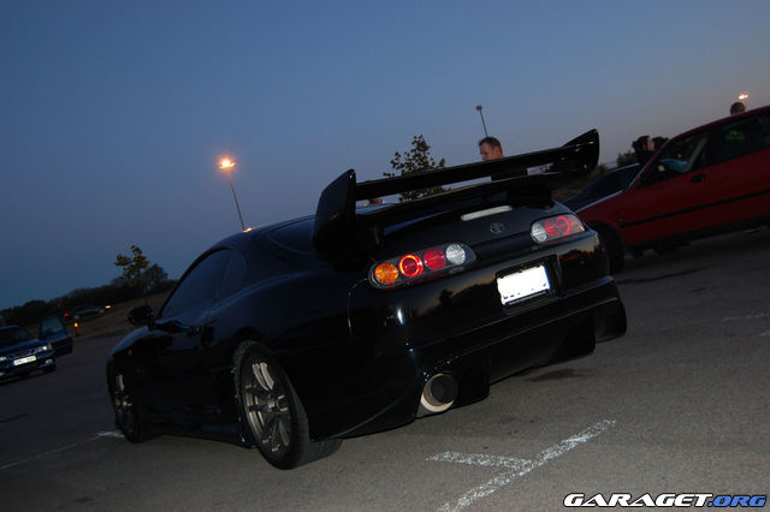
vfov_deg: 36.8
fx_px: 770
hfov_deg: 53.2
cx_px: 385
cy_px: 256
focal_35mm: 36
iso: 400
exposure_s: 1/60
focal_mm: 24
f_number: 4
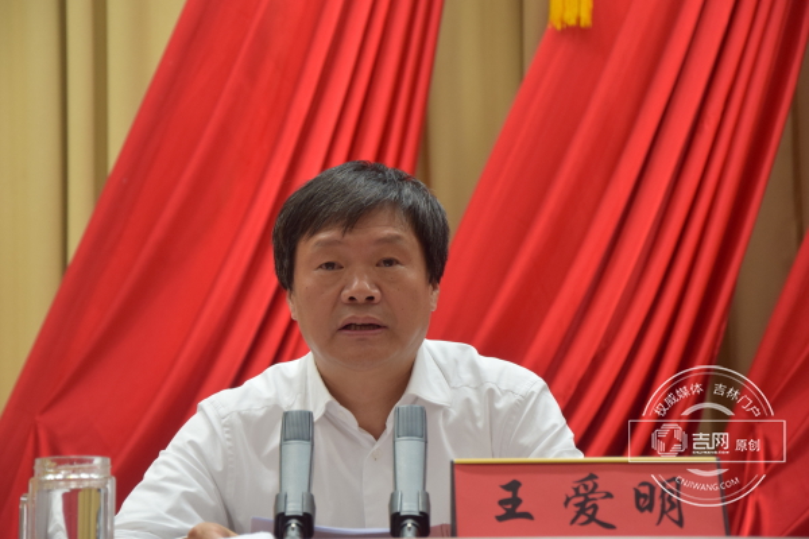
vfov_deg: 11.4
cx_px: 404
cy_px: 270
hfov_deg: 17.1
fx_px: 2696
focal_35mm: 120
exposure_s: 1/60
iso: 720
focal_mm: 80
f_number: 5.3
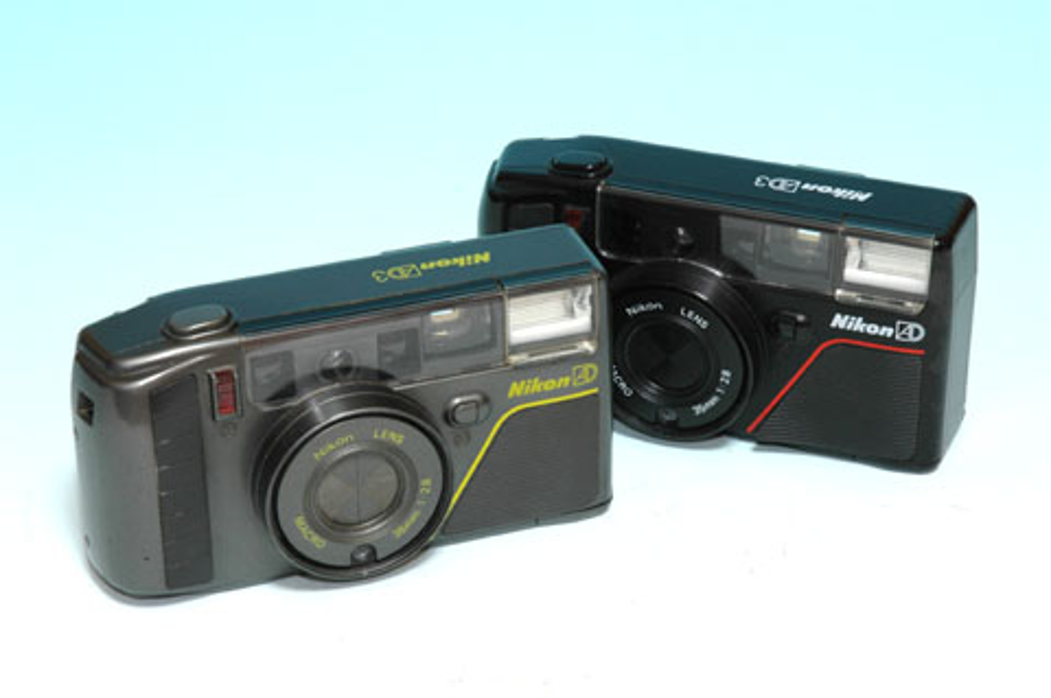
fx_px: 3062
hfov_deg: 19.5
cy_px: 349
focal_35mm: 105
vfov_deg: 13.0
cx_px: 526
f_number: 13
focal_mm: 70
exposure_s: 1
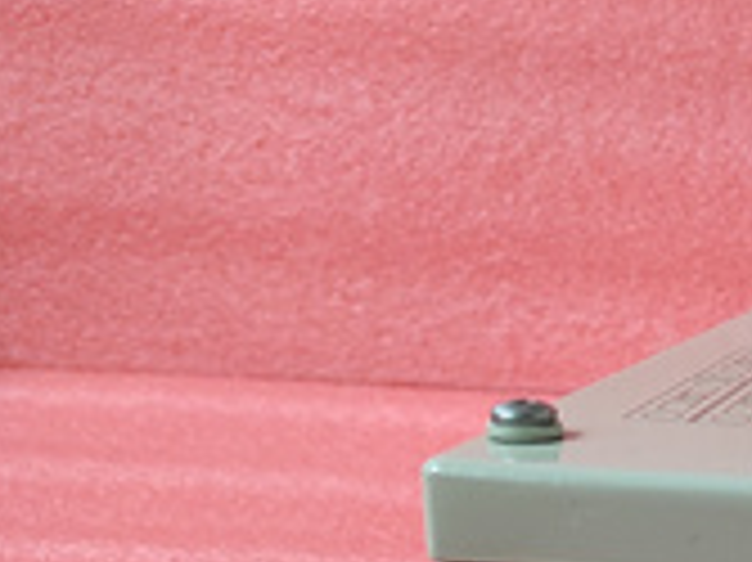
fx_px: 1498
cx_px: 1063
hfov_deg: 23.6
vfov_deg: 20.1
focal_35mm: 69
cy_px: 659
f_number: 1.9
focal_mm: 5.52
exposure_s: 1/50
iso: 2053
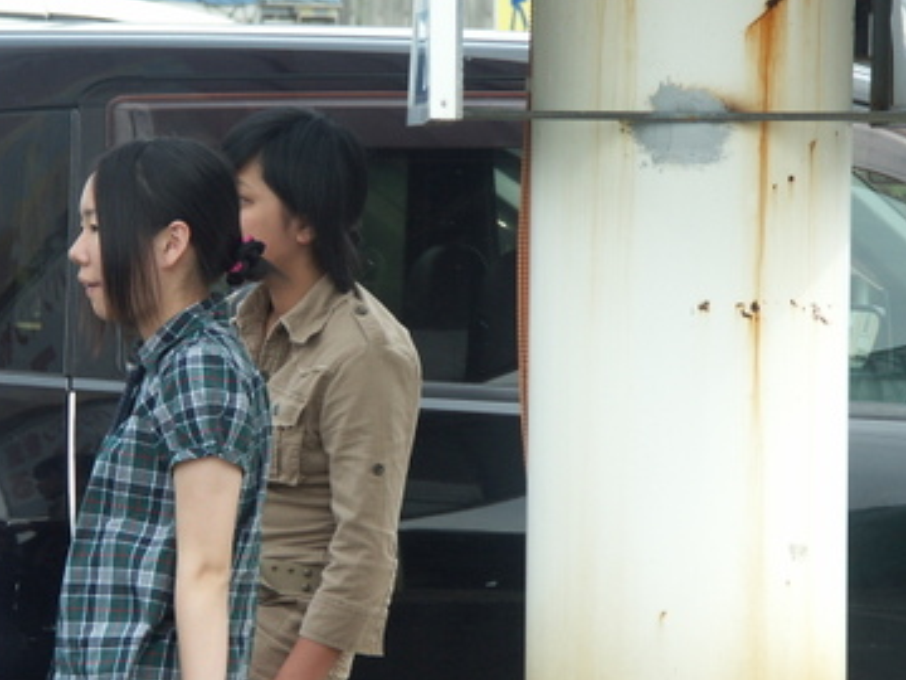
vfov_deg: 5.6
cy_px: 314
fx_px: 6910
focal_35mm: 264
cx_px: 352
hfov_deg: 7.5
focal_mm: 48.6
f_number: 5
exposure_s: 1/200
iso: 100
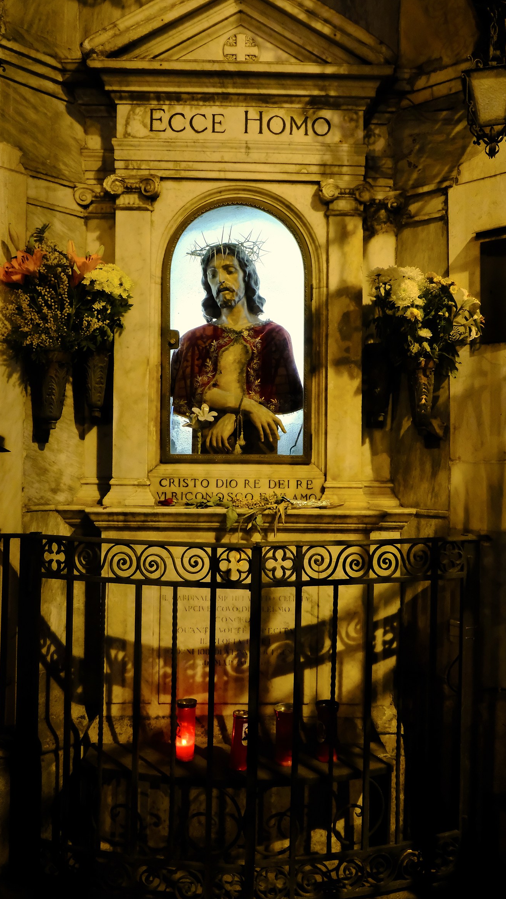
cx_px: 255
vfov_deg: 66.1
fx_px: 692
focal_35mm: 29
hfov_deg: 40.2
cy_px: 459
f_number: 6.4
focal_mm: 18
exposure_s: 1/18
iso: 6400
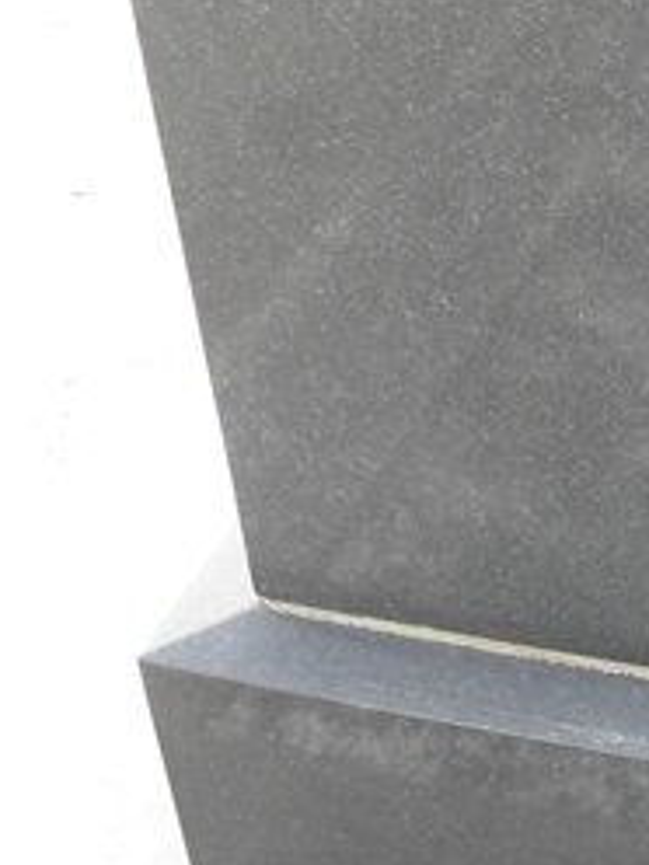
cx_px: 782
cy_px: -129
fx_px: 2100
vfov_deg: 21.8
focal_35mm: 84
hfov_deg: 16.8
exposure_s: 1/40
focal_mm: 4.6
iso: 64
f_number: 2.8
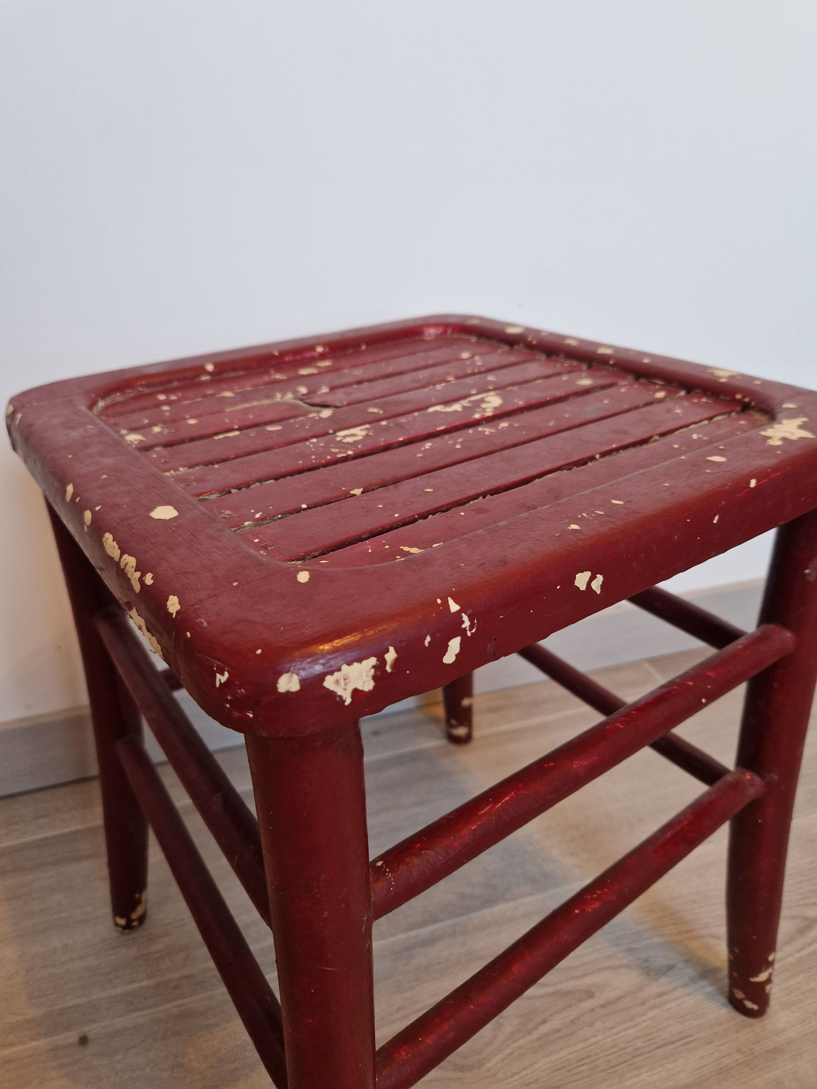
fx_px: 724
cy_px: 544
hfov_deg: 58.9
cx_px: 408
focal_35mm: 23
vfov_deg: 73.9
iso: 250
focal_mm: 5.4
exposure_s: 1/100
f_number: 1.8
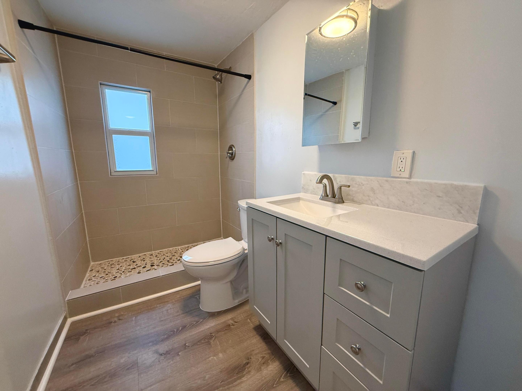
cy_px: 196
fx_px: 211
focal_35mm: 14
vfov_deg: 85.7
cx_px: 261
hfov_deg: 102.1
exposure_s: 1/120
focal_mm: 2.22
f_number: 2.2
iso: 250
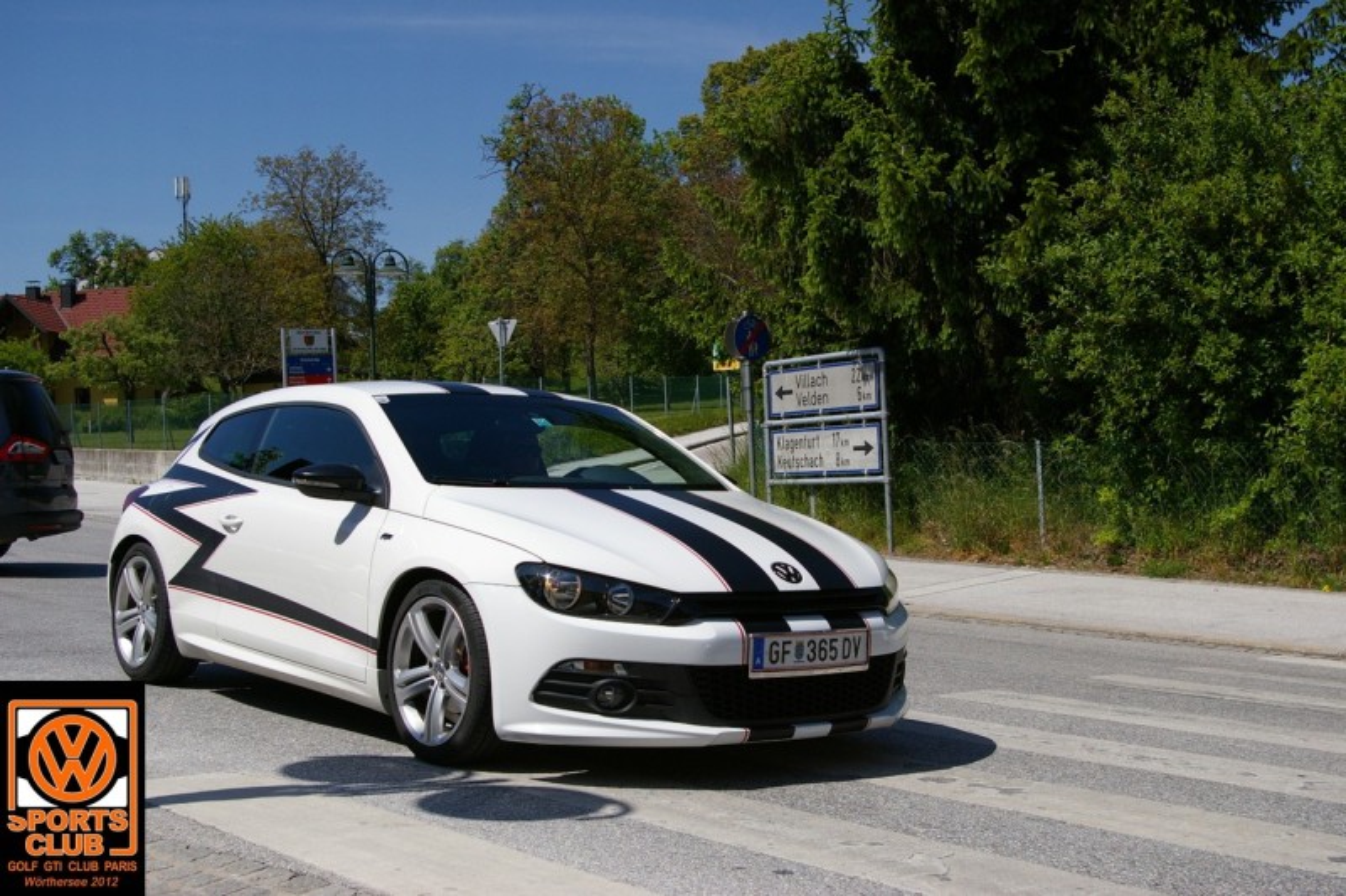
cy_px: 448
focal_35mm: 46
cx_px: 673
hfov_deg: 42.3
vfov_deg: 28.9
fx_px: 1738
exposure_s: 1/1500
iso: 200
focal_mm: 31
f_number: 5.6
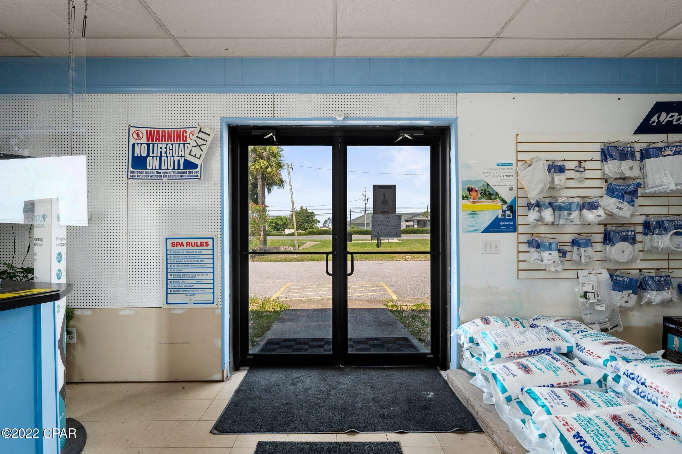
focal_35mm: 19
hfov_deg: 88.1
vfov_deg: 65.7
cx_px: 341
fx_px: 352
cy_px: 227
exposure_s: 1/15
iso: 400
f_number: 8
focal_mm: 18.6
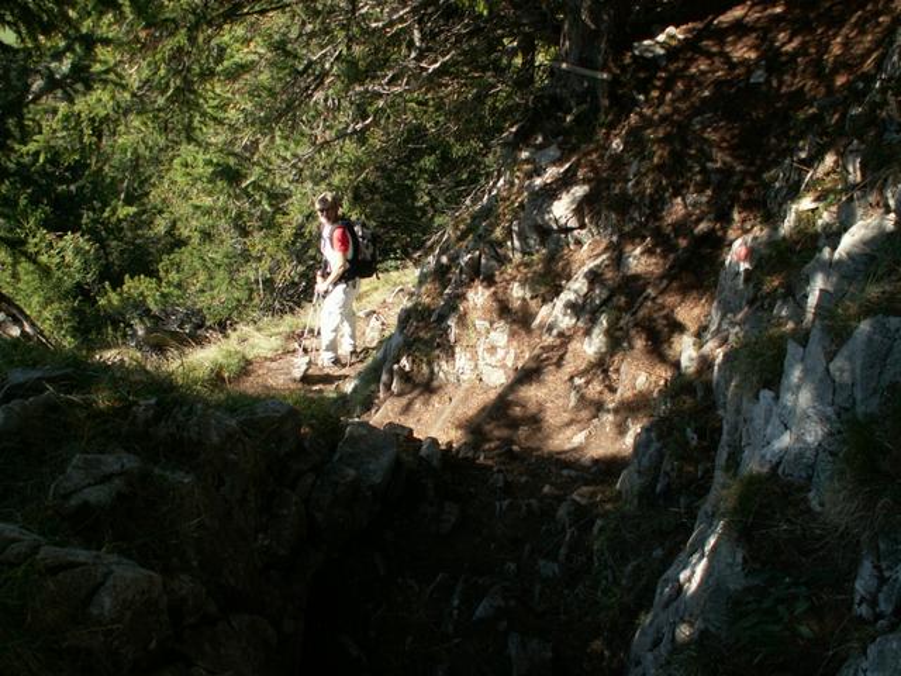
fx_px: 911
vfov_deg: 40.7
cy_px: 338
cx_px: 450
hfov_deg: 52.6
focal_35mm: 35
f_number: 2.8
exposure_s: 1/250
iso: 50
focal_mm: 5.86
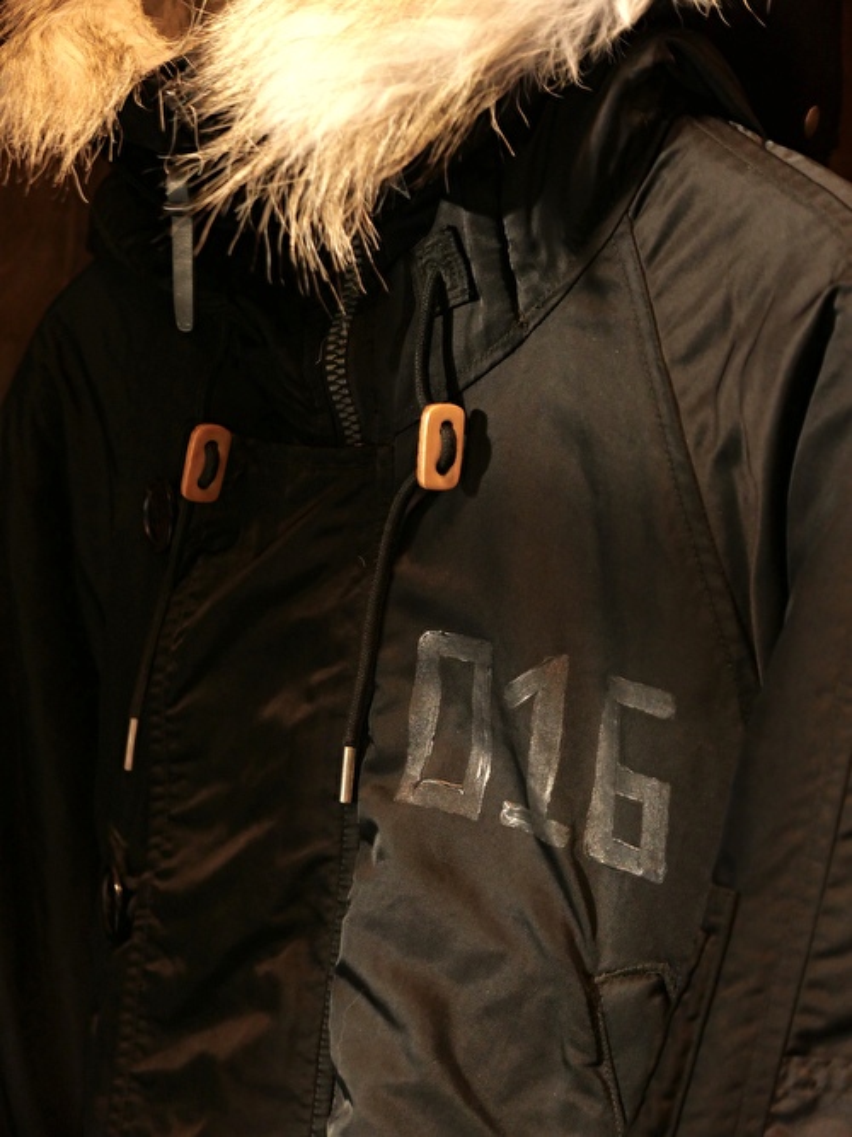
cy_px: 568
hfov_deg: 19.6
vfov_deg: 26.0
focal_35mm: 75
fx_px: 2462
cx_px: 426
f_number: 2.8
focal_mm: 34
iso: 1600
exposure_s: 1/100
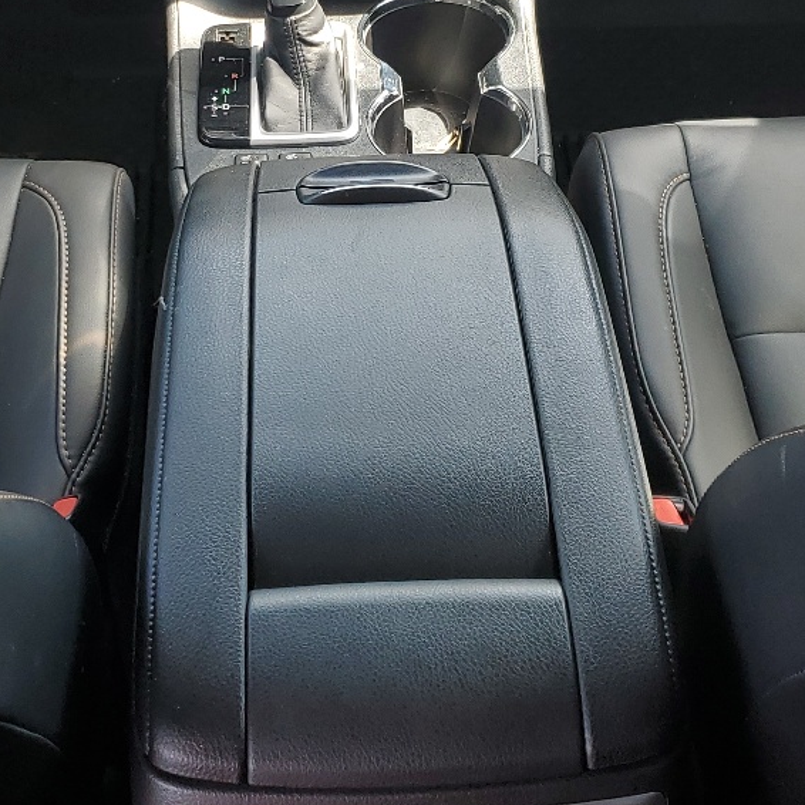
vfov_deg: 25.9
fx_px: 1710
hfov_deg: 26.5
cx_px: 363
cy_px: 129
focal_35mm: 65
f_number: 1.5
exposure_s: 1/161
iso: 50
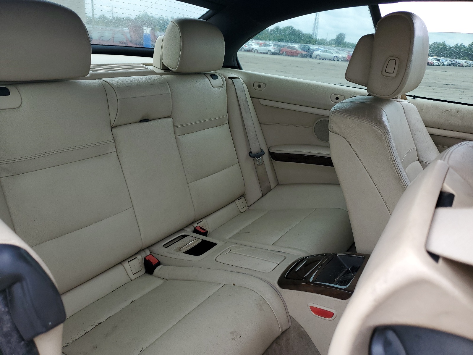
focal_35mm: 26
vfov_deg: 53.1
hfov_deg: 67.3
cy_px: 178
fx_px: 355
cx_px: 236
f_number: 1.5
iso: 50
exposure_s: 1/667
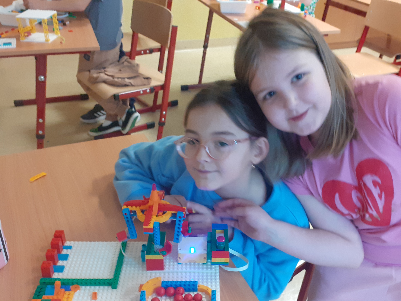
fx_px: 440
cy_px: 174
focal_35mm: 38
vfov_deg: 37.6
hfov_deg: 48.7
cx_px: 236
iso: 250
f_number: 1.9
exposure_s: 1/25
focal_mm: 3.6
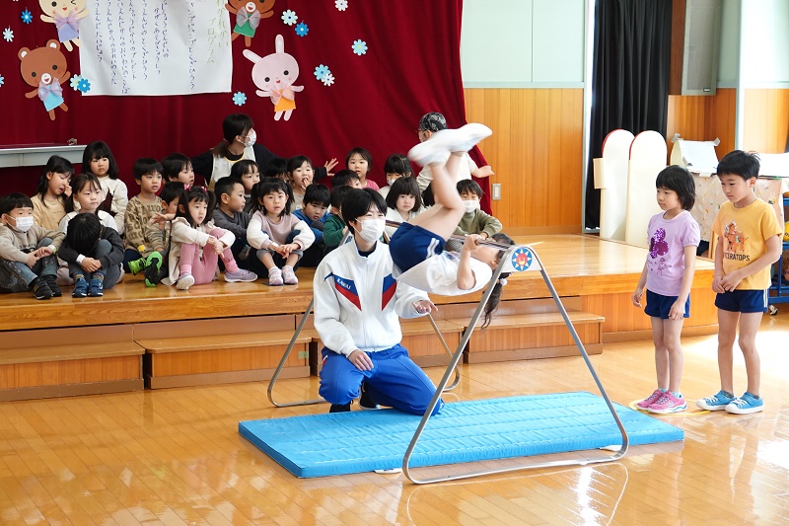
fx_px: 1490
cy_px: 263
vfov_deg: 20.0
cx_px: 394
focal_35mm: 68
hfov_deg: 29.7
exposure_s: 1/80
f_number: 3.5
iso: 500
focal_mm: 24.79
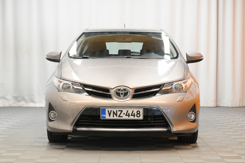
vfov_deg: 14.9
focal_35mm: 92
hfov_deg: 22.3
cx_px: 122
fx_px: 623
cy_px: 82
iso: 8000
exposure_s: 1/320
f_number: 5
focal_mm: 61
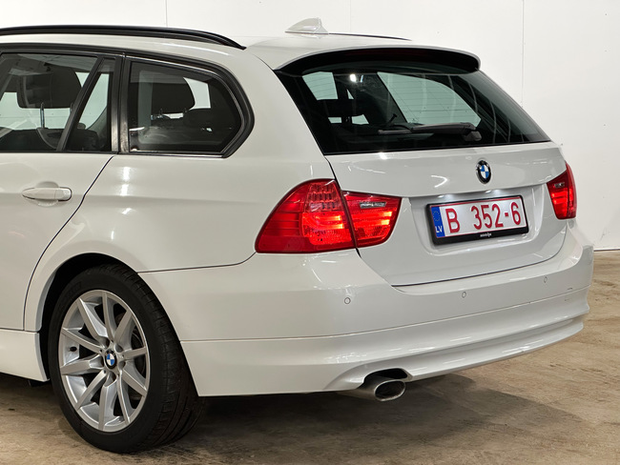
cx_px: 310
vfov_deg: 19.2
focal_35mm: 77
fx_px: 1380
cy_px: 232
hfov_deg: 25.3
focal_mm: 9
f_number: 2.8
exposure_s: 1/50
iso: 320
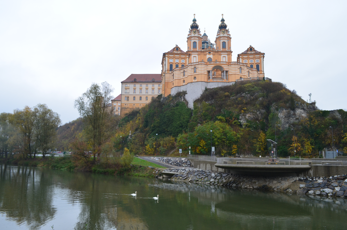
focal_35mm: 30
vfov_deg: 43.4
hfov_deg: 62.0
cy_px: 115
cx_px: 174
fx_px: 289
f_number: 9
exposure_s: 1/30
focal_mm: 20
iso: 400
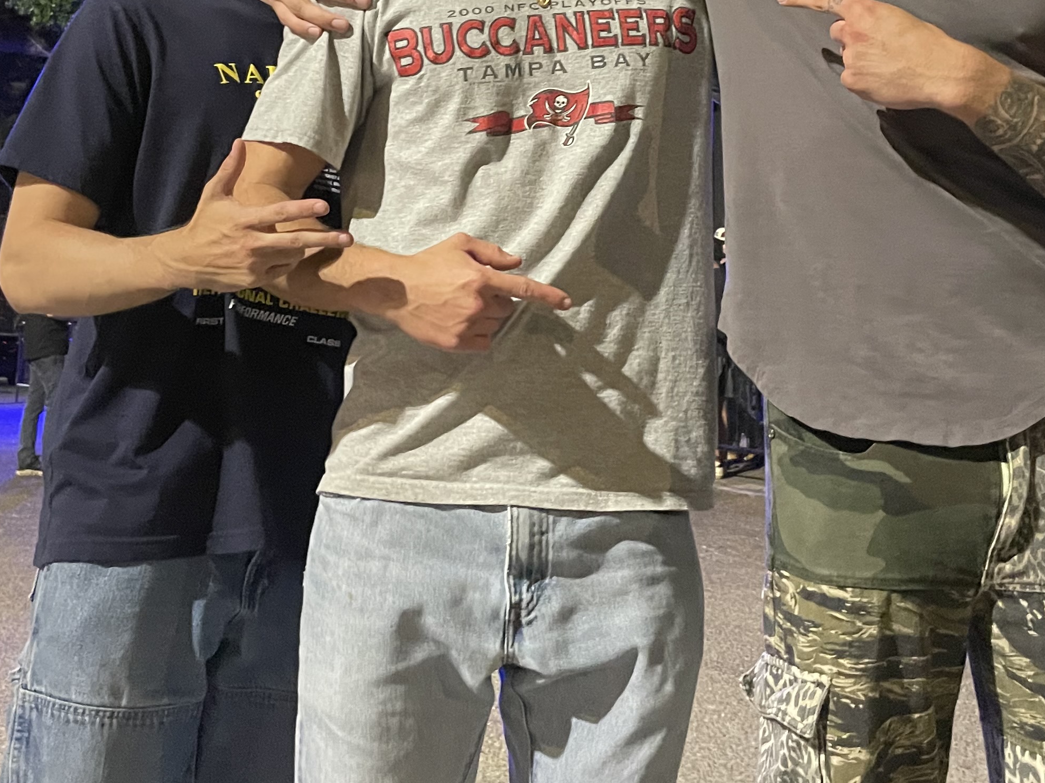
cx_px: 578
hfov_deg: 36.1
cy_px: 88
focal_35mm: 53
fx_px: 1600
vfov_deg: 26.6
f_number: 1.6
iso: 800
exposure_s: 1/30
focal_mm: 4.2
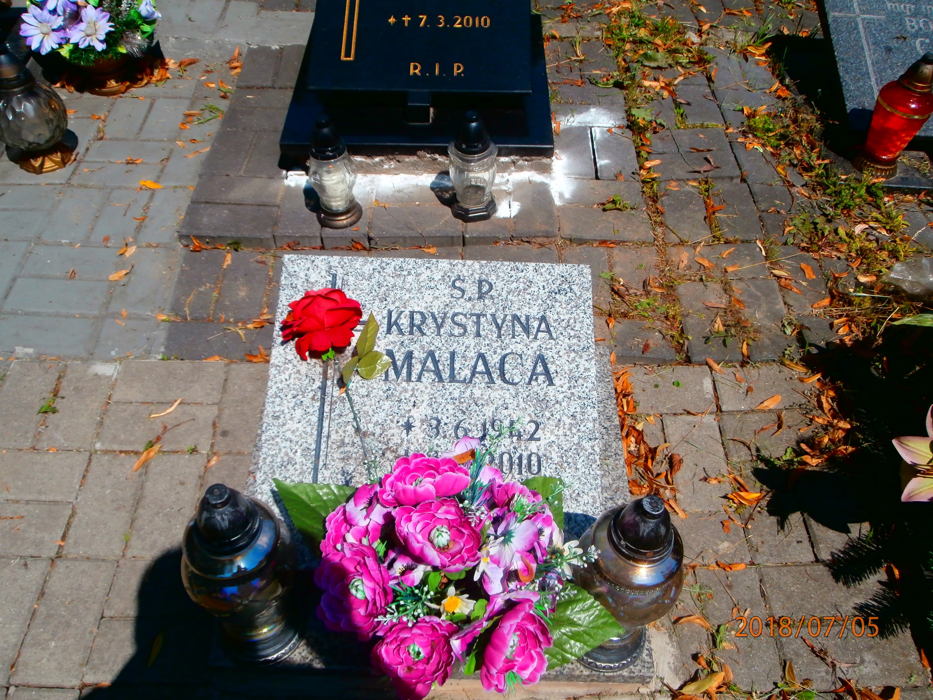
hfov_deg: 60.0
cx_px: 466
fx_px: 809
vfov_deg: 46.8
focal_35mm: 30
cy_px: 350
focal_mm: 5.36
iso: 100
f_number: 3.5
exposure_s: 1/1600
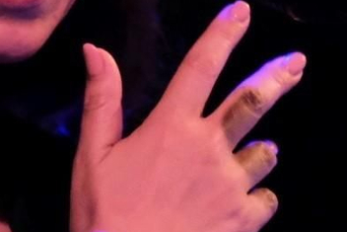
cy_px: 67
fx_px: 13133
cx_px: 276
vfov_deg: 1.0
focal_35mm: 1362
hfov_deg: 1.5
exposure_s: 1/250
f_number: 4.8
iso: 12800
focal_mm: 200
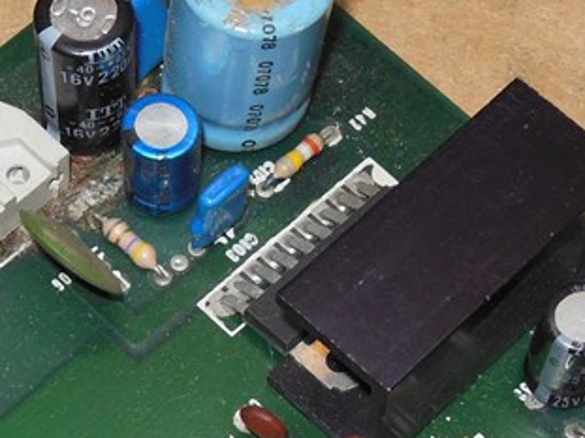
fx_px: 1216
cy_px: 186
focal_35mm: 72
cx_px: 220
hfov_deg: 27.0
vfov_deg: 20.4
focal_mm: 8.9
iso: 200
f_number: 7.9
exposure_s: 1/60
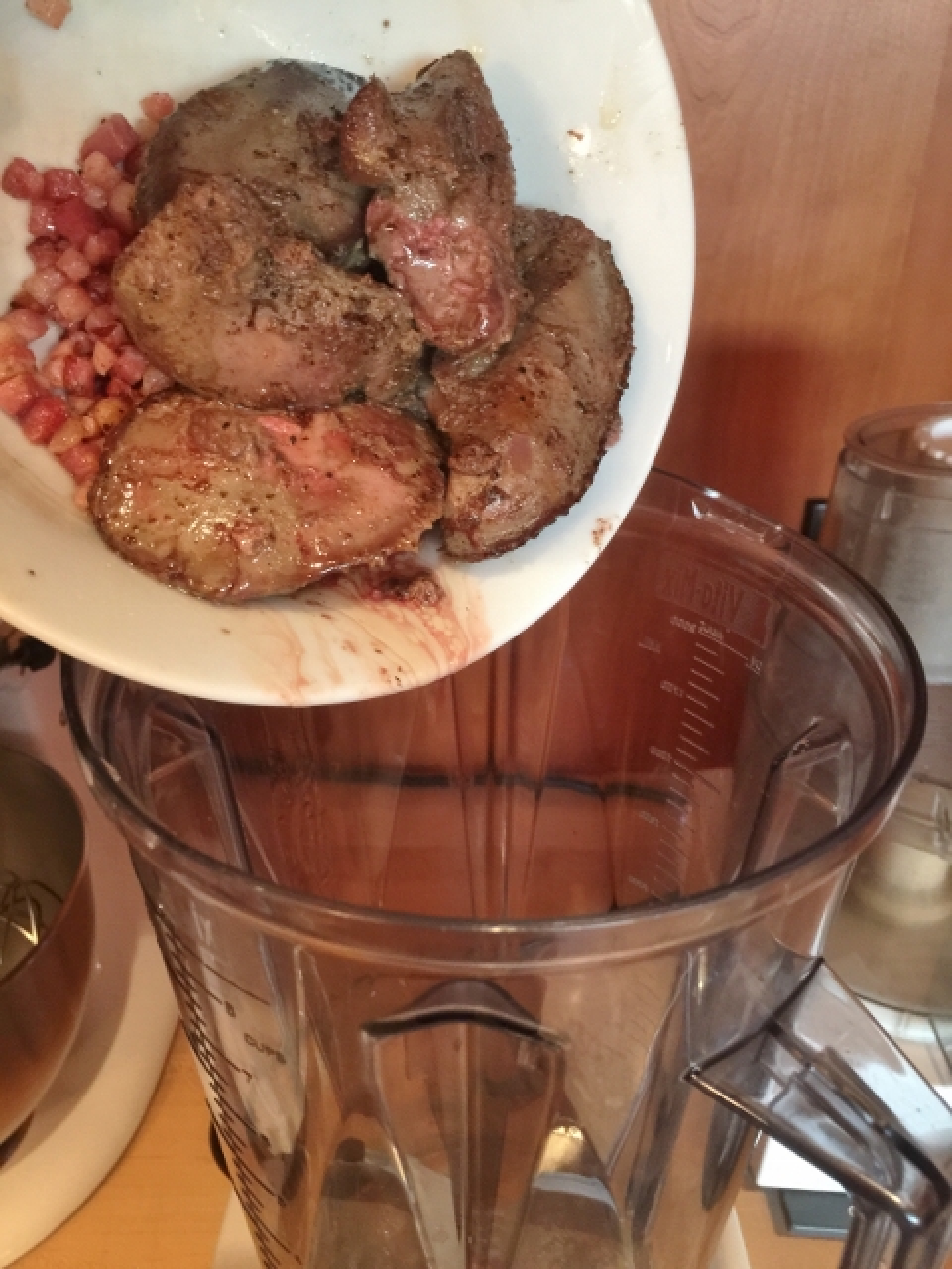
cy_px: 634
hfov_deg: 48.2
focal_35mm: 29
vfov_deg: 61.7
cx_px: 476
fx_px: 1063
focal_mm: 4.15
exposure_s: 1/8
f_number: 2.2
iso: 100
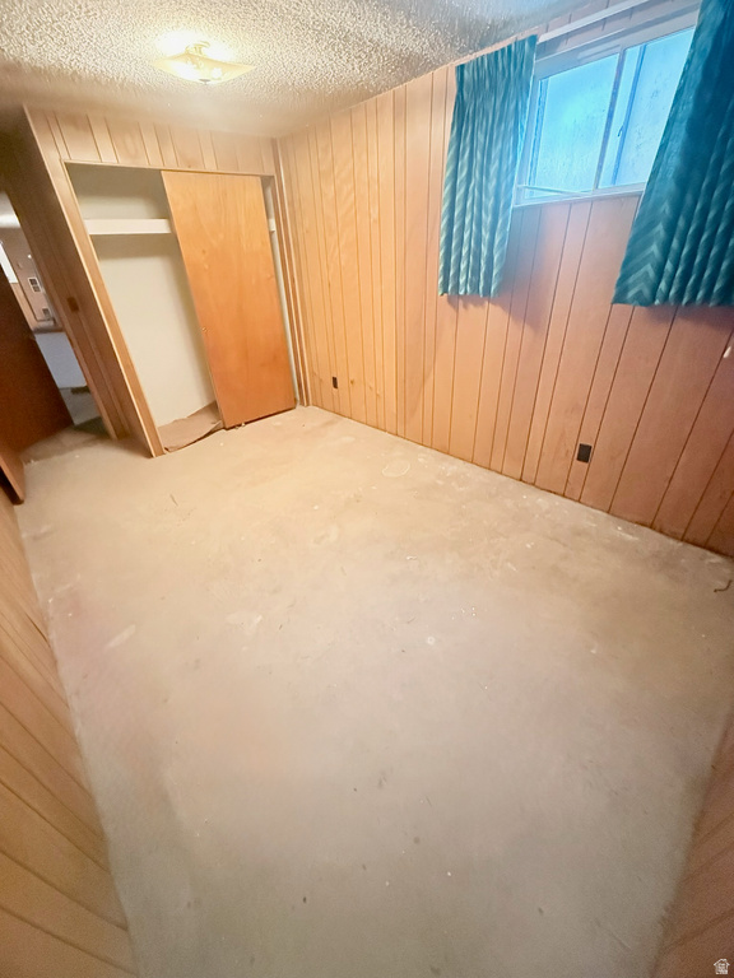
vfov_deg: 102.1
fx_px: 396
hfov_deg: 85.7
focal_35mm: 14
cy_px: 489
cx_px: 367
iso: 1250
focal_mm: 2.22
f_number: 2.2
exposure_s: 1/60
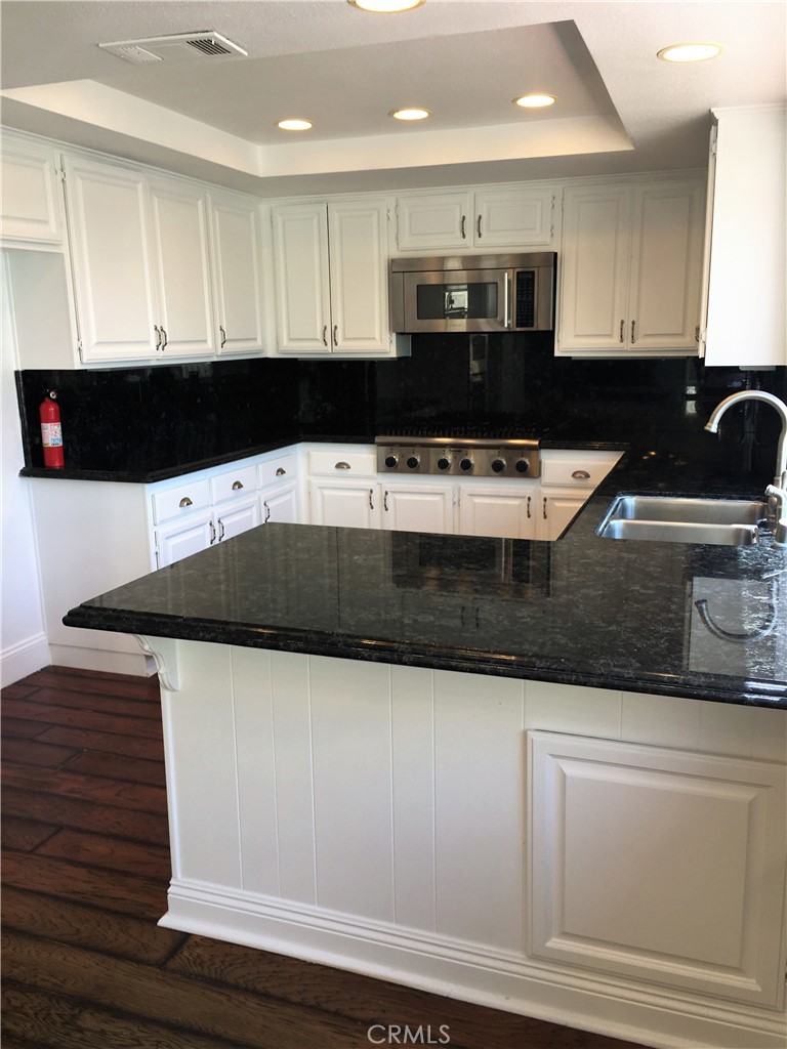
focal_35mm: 29
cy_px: 524
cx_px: 394
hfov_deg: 48.2
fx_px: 879
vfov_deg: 61.7
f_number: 2.2
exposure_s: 1/94
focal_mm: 4.15
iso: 25
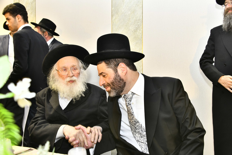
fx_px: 206
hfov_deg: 58.7
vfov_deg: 41.1
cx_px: 116
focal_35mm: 32
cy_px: 78
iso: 1250
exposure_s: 1/125
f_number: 5.6
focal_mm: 32
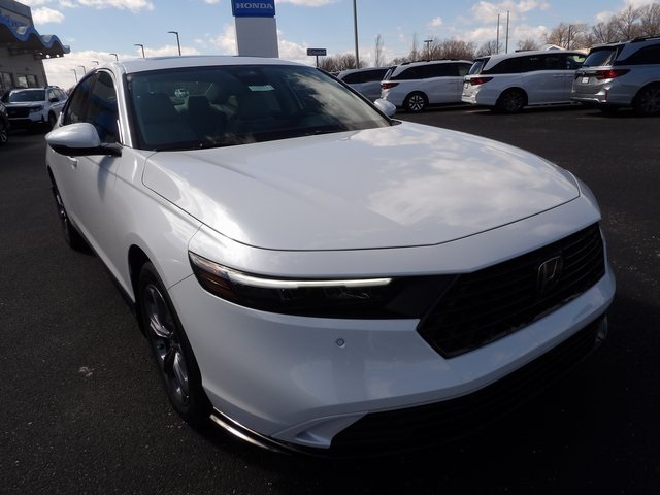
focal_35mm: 24
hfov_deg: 71.6
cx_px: 330
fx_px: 458
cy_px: 248
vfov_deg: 56.8
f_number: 5.6
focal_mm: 4.3
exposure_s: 1/467
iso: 100
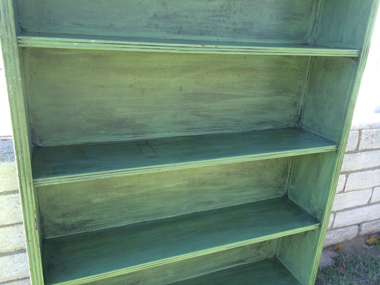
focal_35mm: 30
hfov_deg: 60.0
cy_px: 142
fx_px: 329
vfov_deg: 46.8
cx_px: 190
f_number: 2.2
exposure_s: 1/140
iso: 32
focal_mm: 4.12
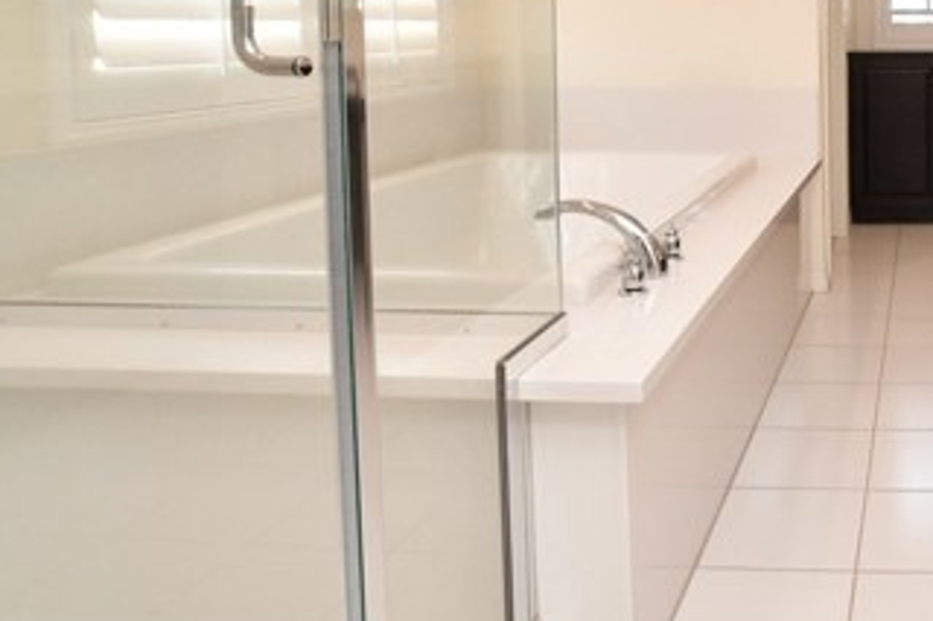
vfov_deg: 36.5
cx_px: 898
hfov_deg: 48.8
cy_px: 22
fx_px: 855
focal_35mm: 33
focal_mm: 11
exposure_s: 1/60
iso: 800
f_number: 7.1
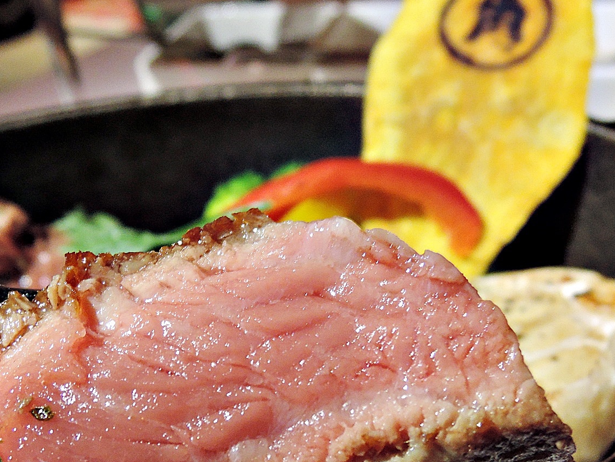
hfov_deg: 53.9
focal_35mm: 34
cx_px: 294
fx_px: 604
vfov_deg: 41.4
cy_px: 300
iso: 400
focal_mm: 5.1
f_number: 2.8
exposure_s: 1/15
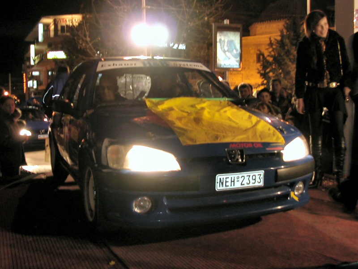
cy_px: 134
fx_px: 445
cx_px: 179
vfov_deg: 33.6
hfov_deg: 43.9
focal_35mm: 43
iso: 200
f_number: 2.9
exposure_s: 1/11.3
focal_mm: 6.6
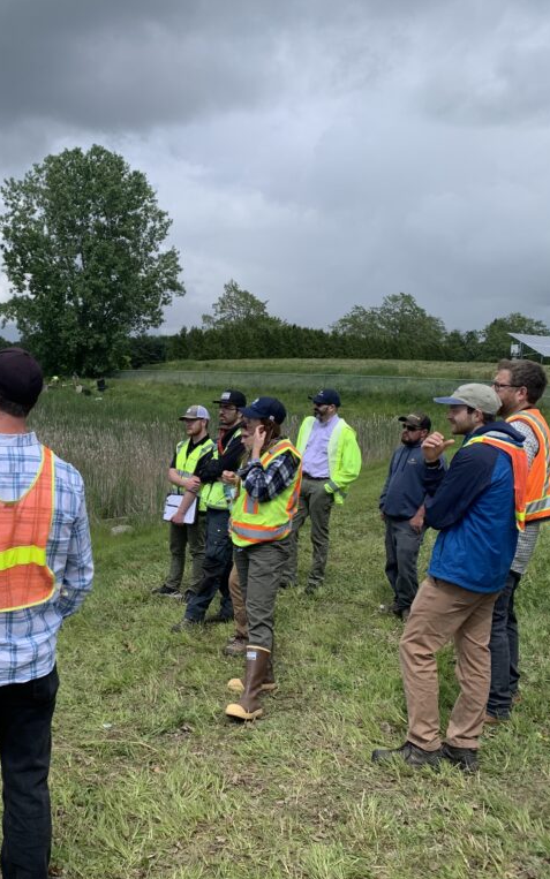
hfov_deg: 32.9
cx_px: 67
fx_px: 887
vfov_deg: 52.7
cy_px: 440
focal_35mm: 37
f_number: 1.8
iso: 25
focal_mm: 4.25
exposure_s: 1/1916
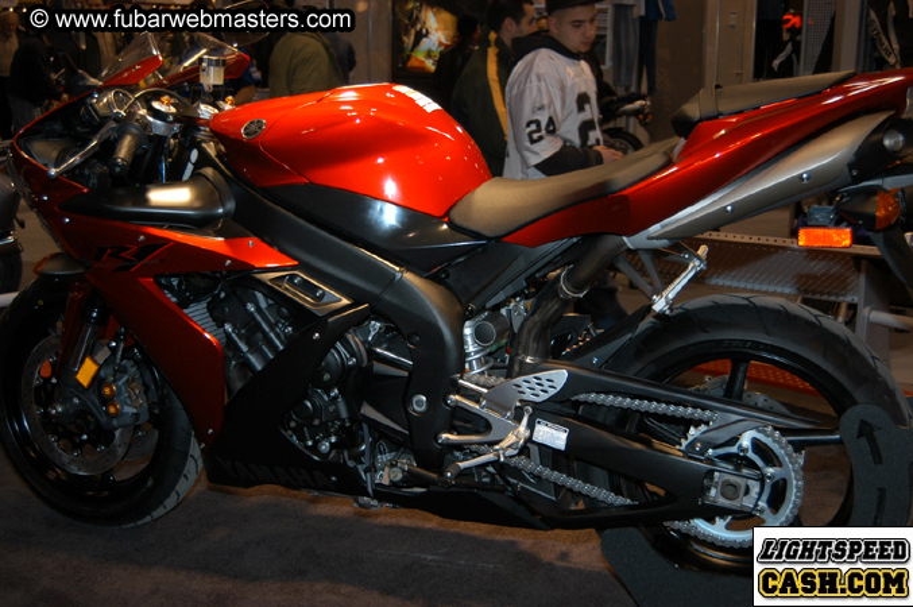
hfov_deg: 38.9
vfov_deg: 26.4
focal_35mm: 51
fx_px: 1292
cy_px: 304
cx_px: 456
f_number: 5
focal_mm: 34
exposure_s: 1/60
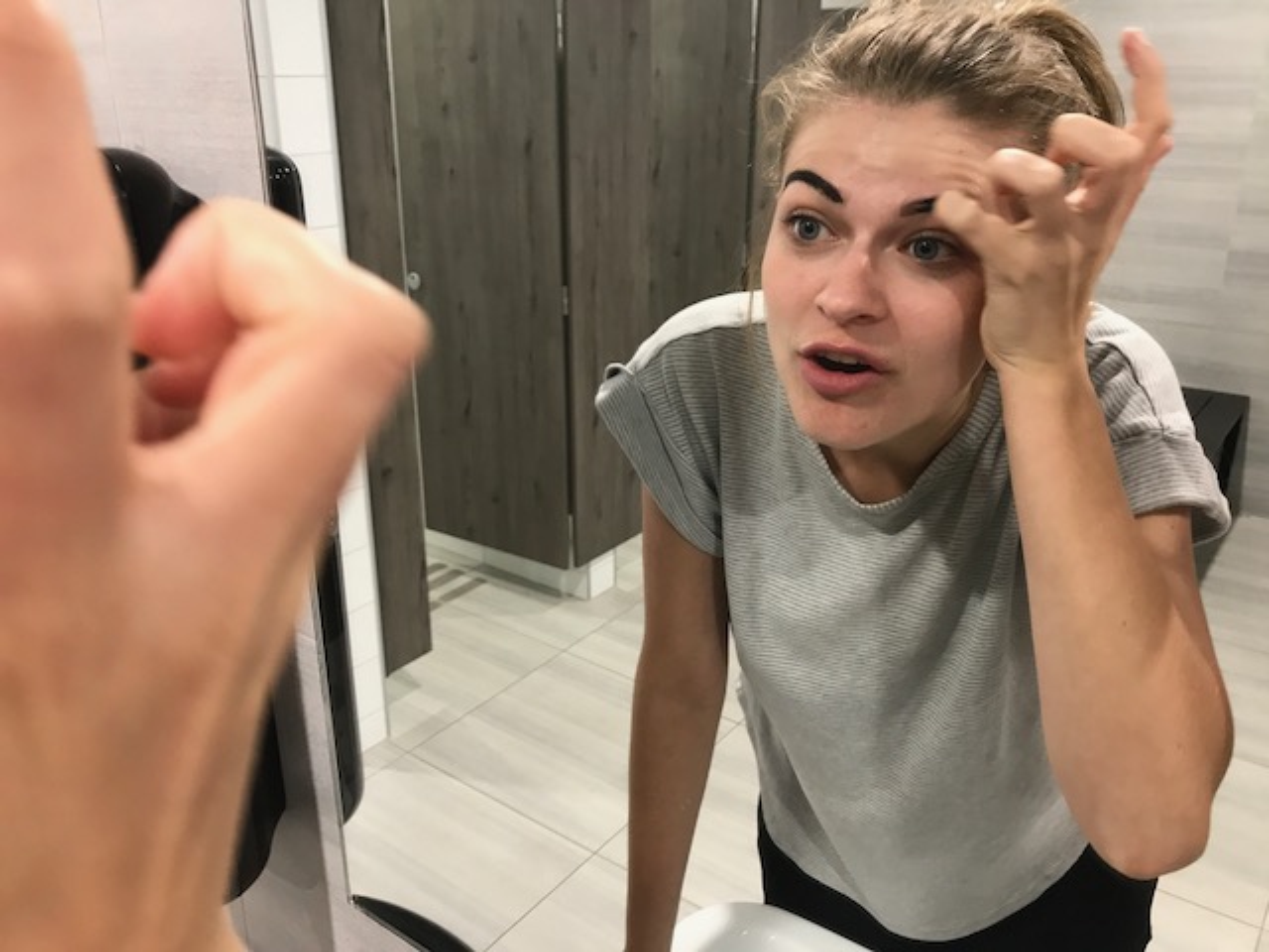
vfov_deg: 49.7
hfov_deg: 63.4
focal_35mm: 28
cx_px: 634
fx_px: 1026
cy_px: 476
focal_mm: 3.99
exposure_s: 1/17
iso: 40
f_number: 1.8
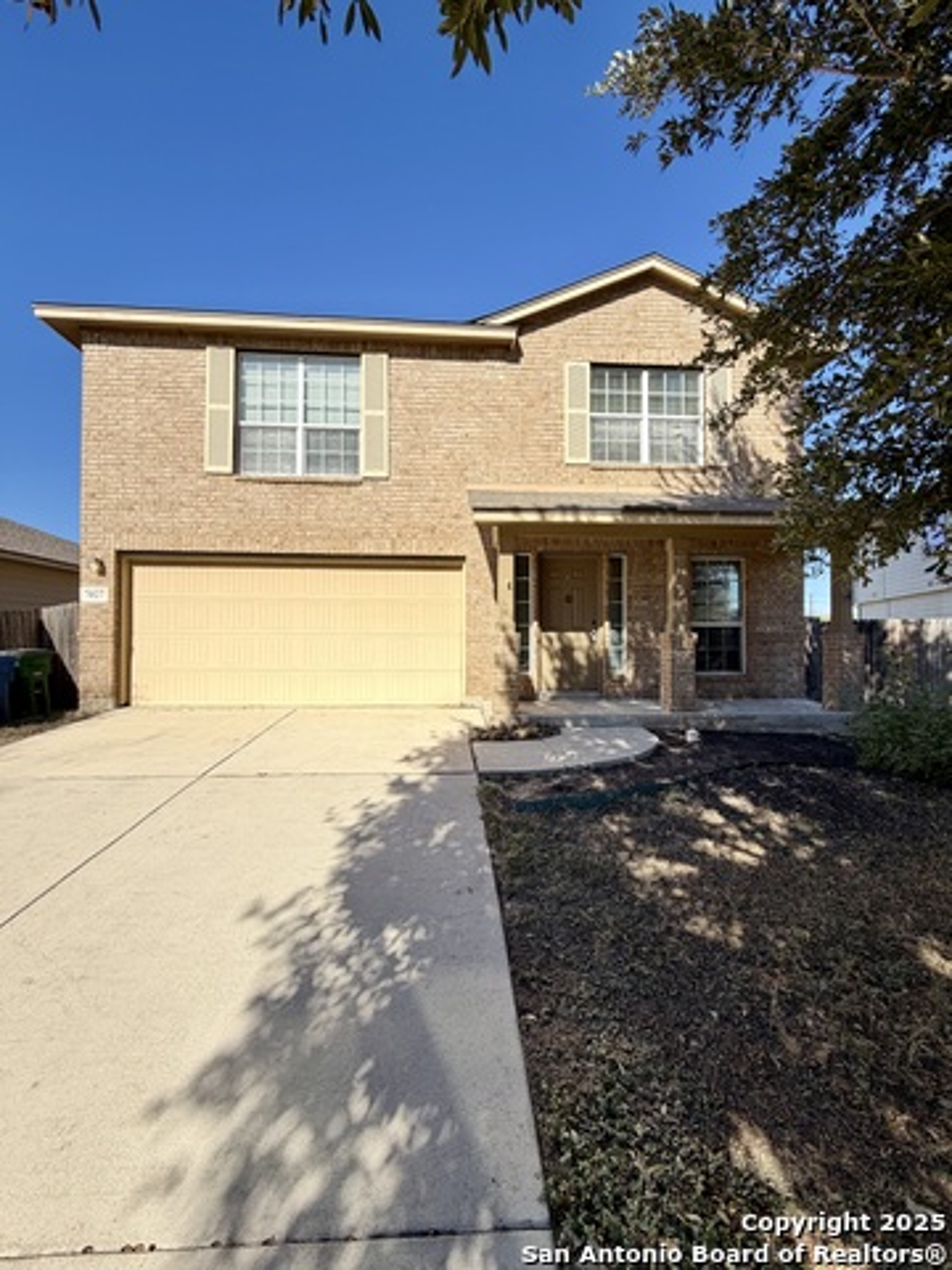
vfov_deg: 102.1
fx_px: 513
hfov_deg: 85.7
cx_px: 476
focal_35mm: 14
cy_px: 635
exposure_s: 1/502
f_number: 2.2
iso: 64
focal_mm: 2.22
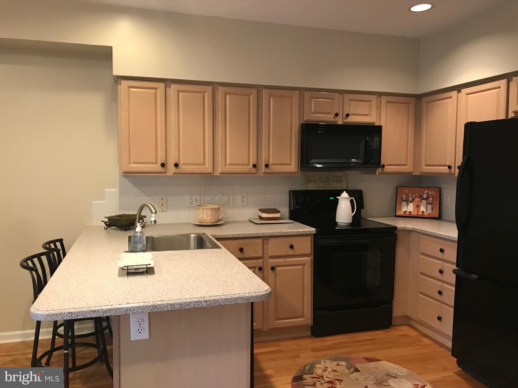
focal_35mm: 28
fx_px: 419
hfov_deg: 63.4
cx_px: 259
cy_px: 194
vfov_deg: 49.7
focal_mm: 3.99
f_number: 1.8
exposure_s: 1/15
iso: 80
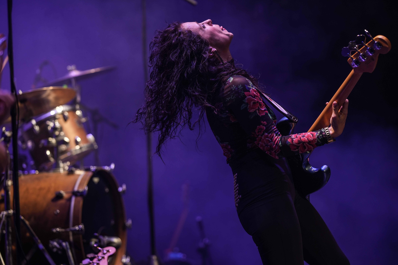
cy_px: 132
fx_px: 1492
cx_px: 199
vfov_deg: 10.2
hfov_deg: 15.2
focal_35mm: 135
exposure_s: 1/800
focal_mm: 135
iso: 800
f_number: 2.2
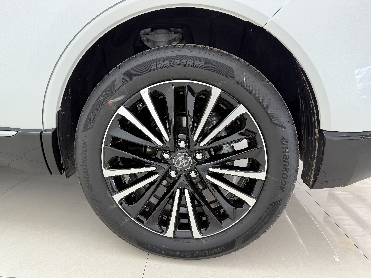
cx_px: 186
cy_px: 139
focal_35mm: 24
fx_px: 257
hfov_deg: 71.6
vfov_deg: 56.8
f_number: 1.78
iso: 160
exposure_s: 1/121
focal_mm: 6.76
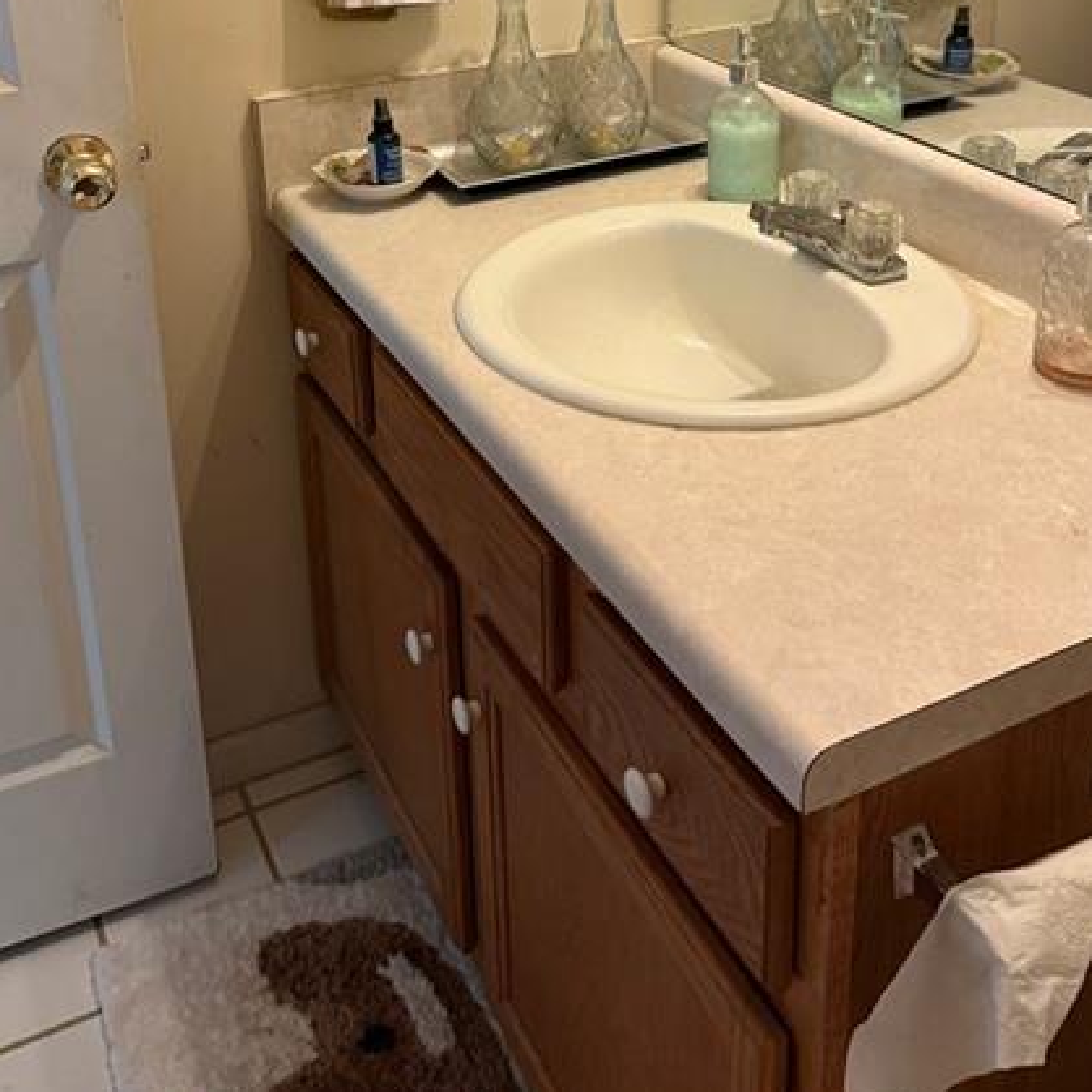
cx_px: 541
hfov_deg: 42.8
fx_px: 1392
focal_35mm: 39
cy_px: 125
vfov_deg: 39.9
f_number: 1.78
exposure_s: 1/60
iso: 400
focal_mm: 6.76
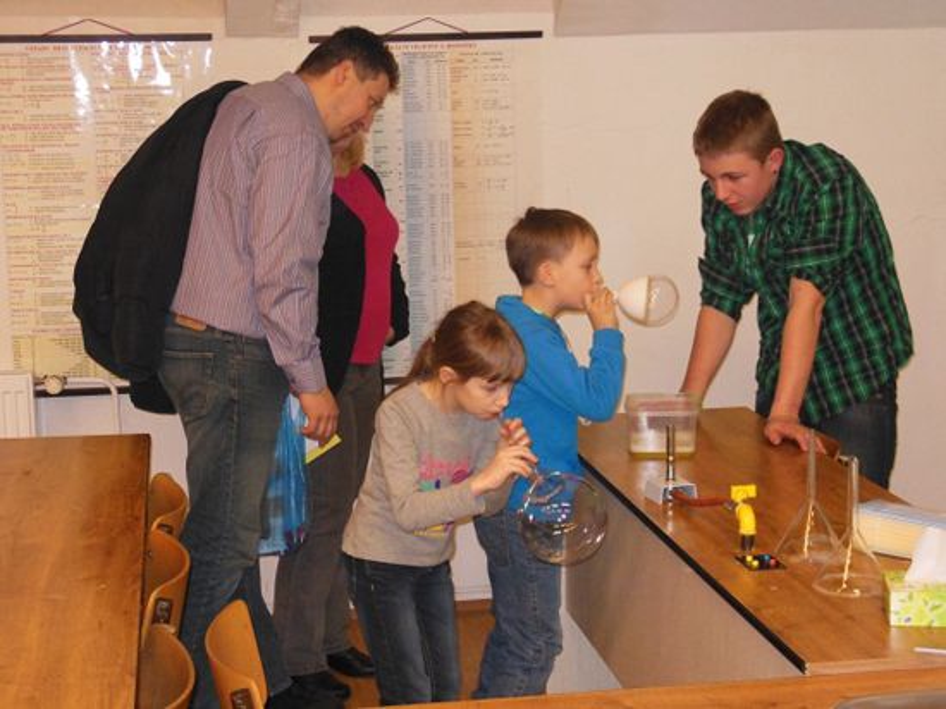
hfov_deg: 29.4
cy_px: 354
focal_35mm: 66
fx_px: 1803
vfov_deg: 22.2
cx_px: 473
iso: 800
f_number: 4.3
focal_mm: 11.7
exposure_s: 1/60
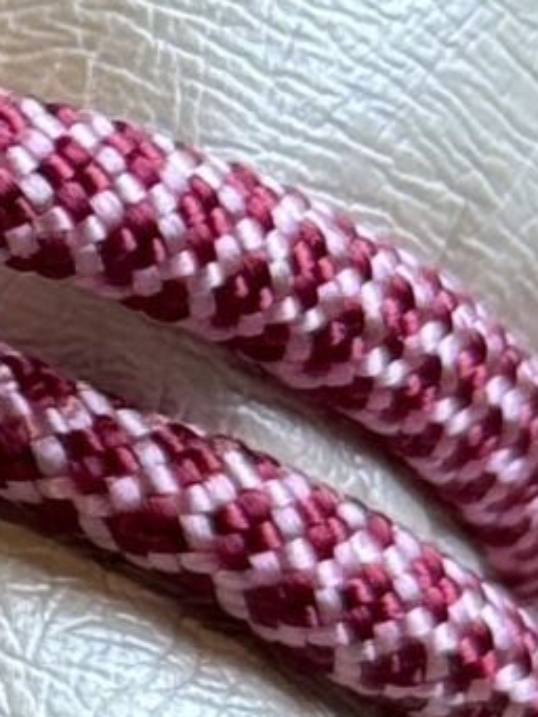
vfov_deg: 5.5
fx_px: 7455
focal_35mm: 360
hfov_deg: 4.0
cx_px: -866
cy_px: 244
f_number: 1.78
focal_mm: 6.76
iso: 64
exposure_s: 1/100
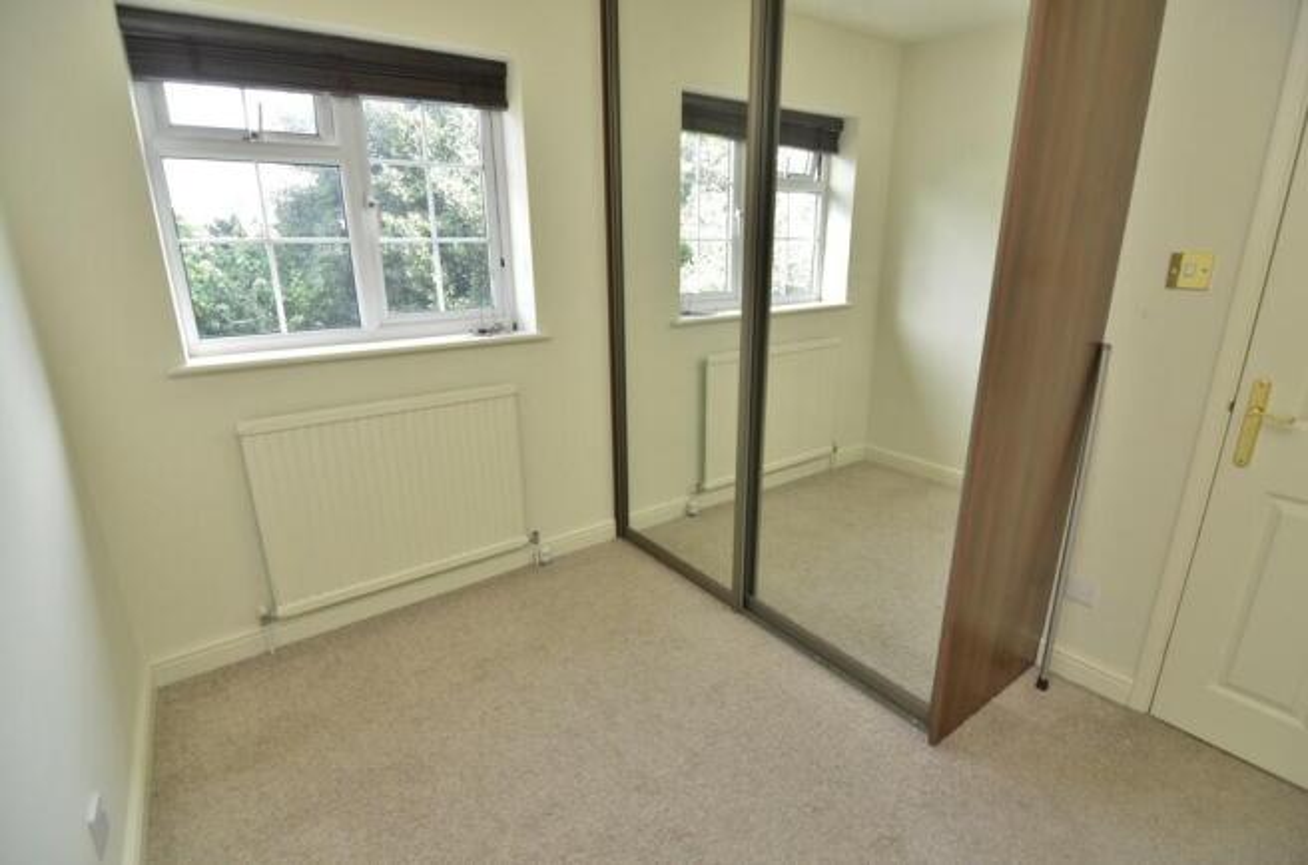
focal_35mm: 16
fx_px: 598
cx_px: 654
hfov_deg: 95.1
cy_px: 432
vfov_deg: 71.8
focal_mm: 11
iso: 360
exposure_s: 1/60
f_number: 4
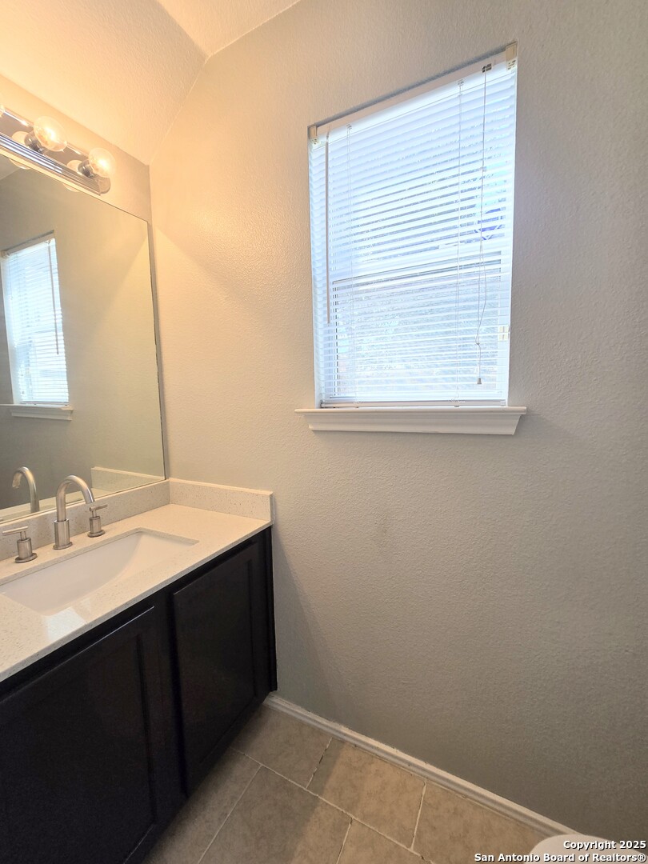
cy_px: 432
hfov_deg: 89.9
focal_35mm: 13
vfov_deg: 106.2
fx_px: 324
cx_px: 324
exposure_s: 1/124
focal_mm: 2.2
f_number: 2.2
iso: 50
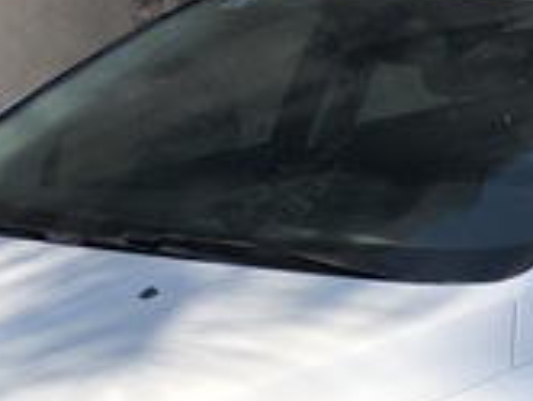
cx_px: 554
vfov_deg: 9.4
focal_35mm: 157
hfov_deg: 12.4
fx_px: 2421
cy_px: 403
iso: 20
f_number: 2.8
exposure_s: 1/800
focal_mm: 6.6
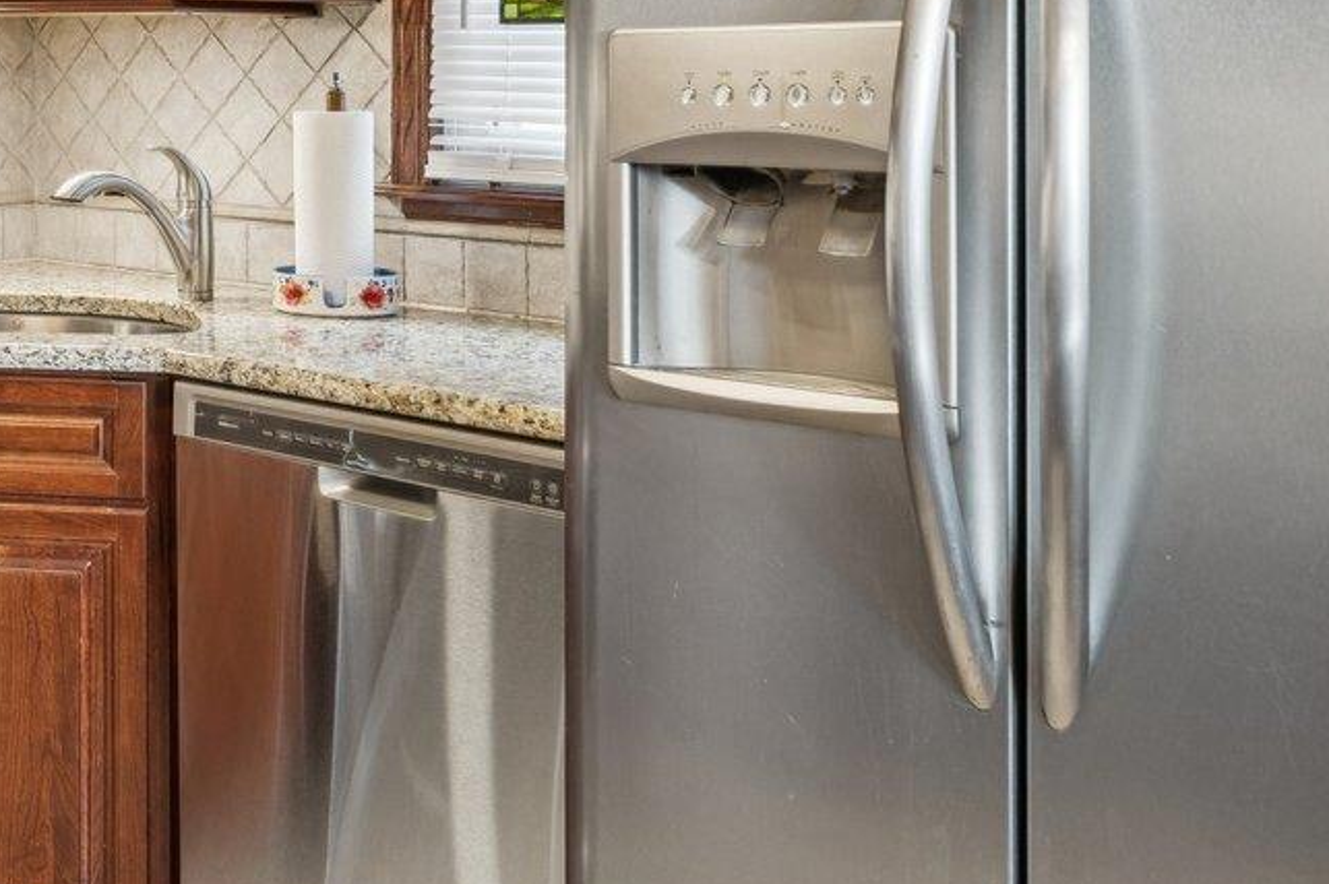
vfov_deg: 25.4
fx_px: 1882
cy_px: 40
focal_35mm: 51
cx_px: -341
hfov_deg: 31.3
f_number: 8
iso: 250
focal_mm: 16
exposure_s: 1/4
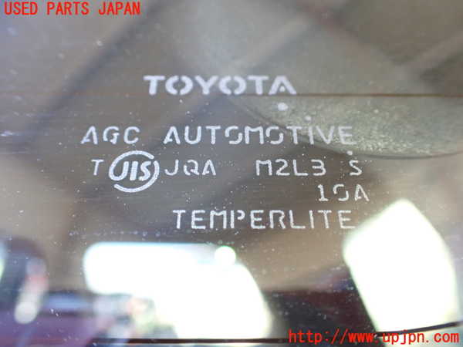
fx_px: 401
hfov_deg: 60.0
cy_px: 174
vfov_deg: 46.8
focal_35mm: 30
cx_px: 232
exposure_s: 1/60
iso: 800
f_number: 2.3
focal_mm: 5.4
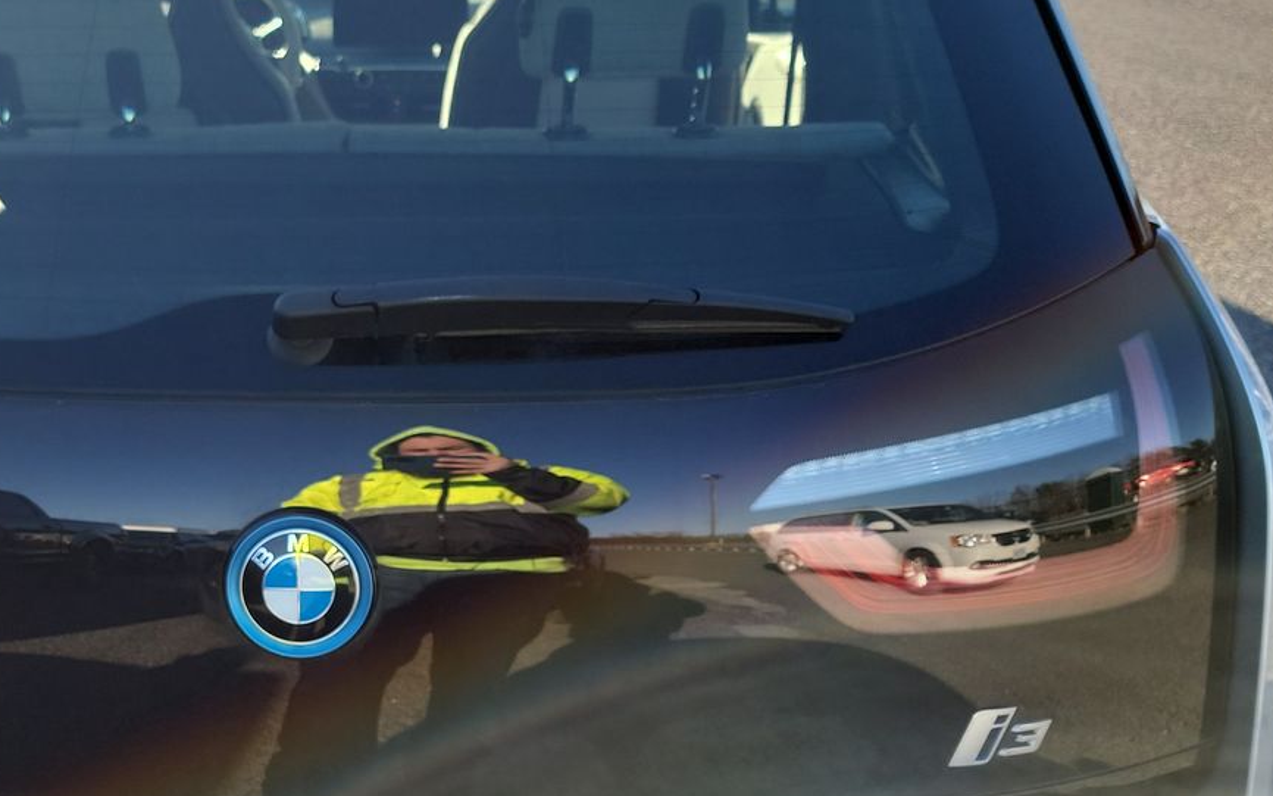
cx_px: 331
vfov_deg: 27.2
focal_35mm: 47
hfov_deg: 41.5
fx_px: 1630
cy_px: 541
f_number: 1.8
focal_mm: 6.7
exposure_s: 1/132
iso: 50
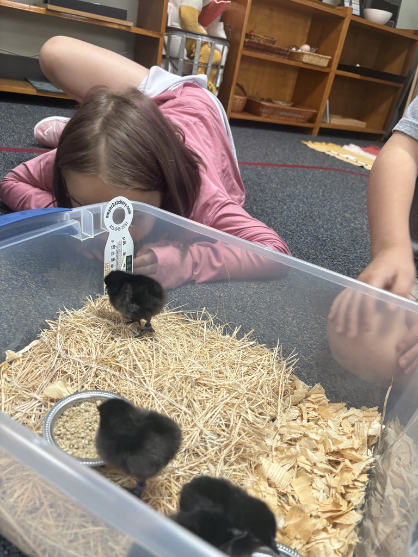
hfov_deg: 53.1
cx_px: 209
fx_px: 419
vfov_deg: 67.3
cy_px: 278
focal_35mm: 26
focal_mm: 5.96
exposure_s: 1/60
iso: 160
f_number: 1.6
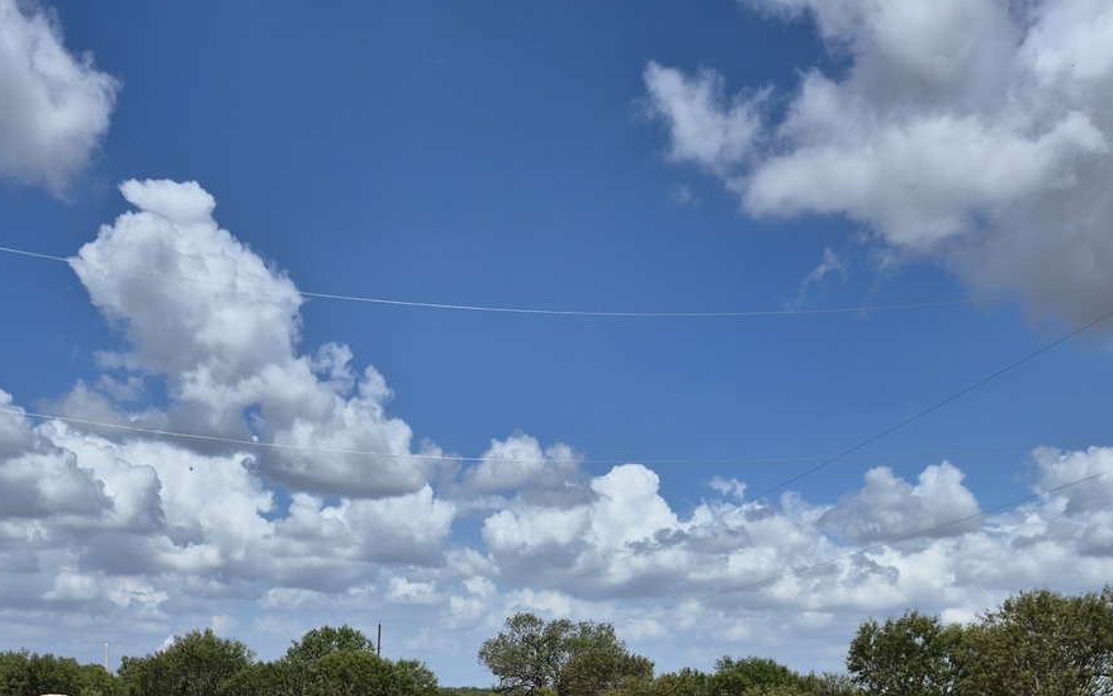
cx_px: 508
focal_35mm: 40
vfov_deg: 28.5
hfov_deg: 49.2
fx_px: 1213
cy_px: 799
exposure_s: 1/3704
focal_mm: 5.4
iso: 25
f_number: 1.8
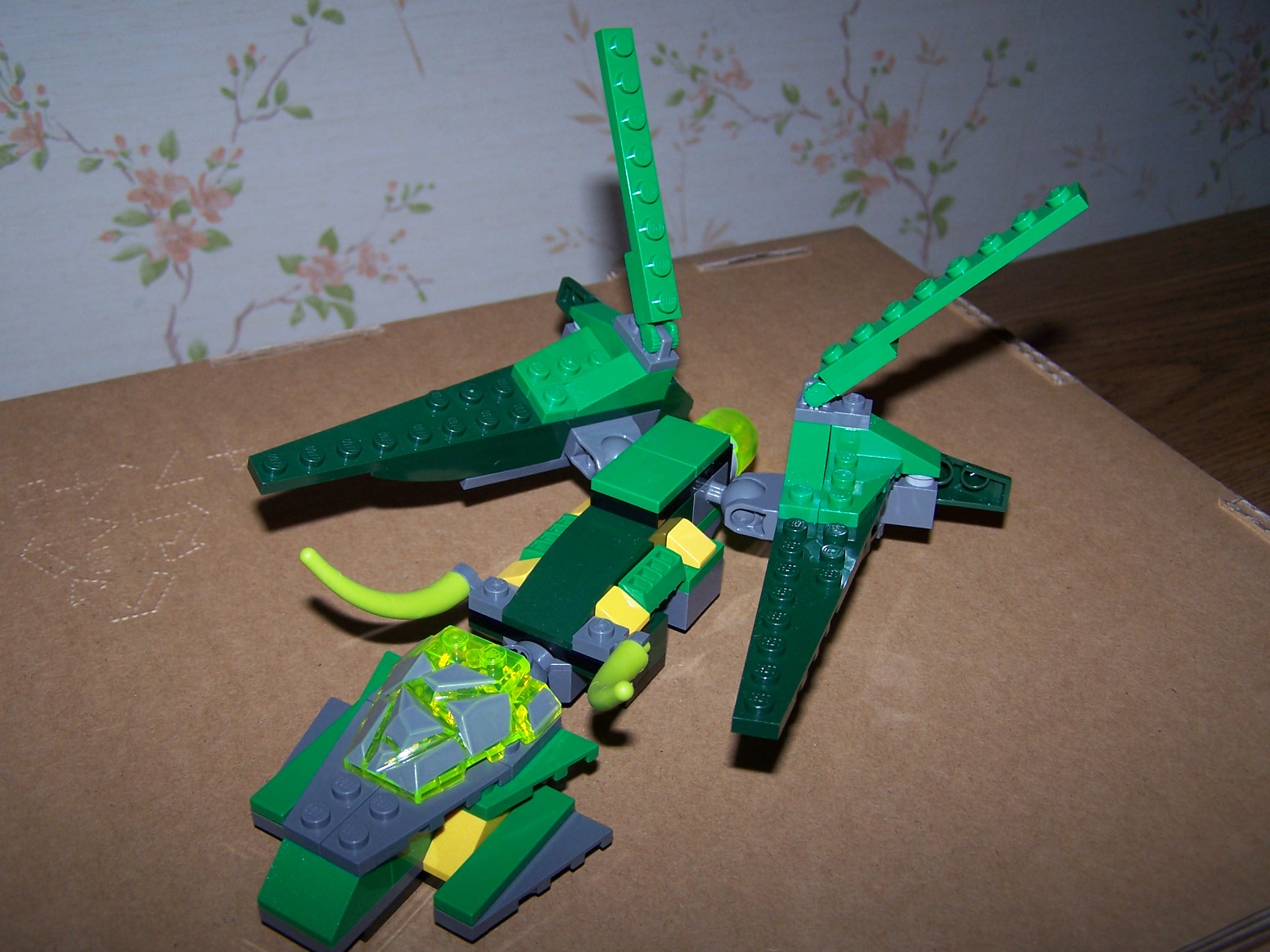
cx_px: 635
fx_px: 1394
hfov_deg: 49.0
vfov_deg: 37.7
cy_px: 476
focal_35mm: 38
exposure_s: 1/60
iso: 80
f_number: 2.8
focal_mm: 6.3
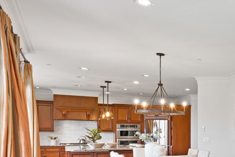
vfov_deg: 29.3
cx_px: 317
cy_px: 120
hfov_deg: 31.6
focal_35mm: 45
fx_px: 294
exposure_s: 1/5
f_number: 9
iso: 160
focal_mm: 16
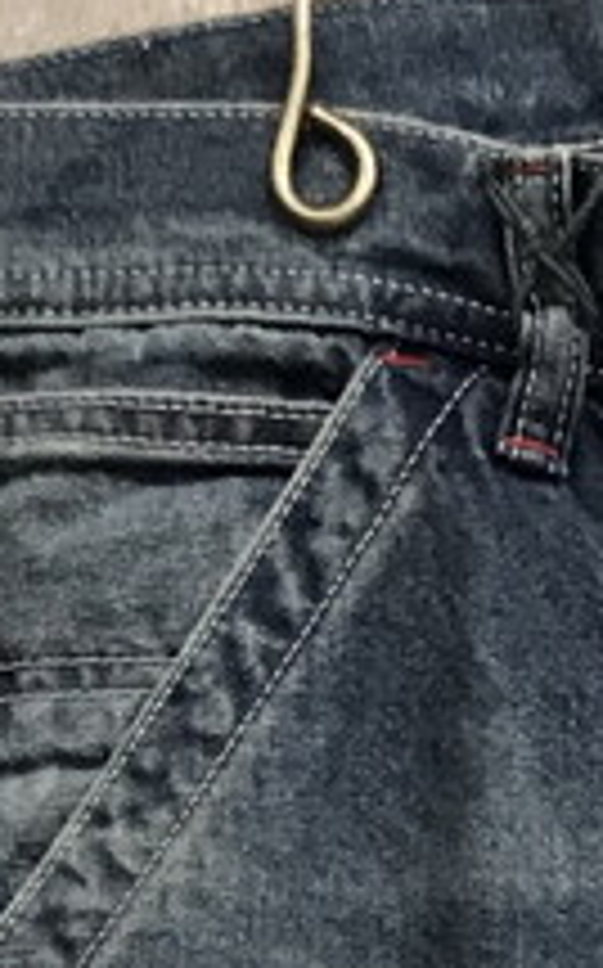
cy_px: 2566
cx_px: 929
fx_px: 4400
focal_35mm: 167
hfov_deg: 7.7
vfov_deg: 10.3
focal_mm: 3.99
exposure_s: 1/25
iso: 40
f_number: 1.8
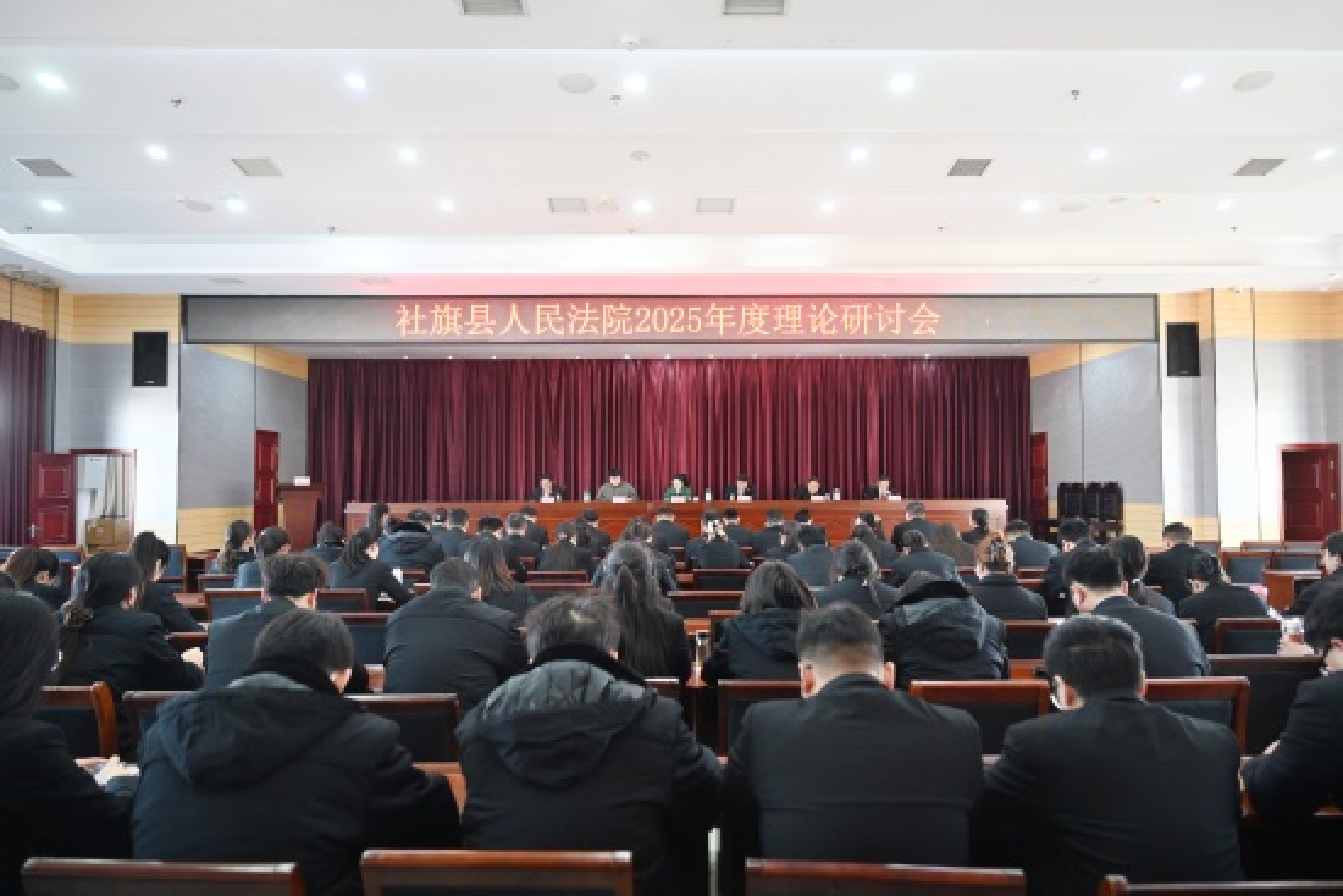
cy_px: 448
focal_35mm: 24
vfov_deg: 53.2
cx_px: 672
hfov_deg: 73.7
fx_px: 896
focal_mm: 24
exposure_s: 1/125
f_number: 2.8
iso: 1400
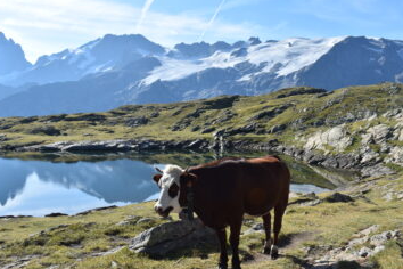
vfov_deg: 35.1
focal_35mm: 38
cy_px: 133
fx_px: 425
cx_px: 200
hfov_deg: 50.7
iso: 200
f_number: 10
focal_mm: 22
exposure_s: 1/400
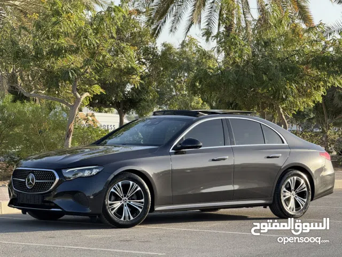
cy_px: 128
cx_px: 171
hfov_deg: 16.4
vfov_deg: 12.3
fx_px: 1186
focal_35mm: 120
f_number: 2.8
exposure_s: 1/379
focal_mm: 15.66
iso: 50
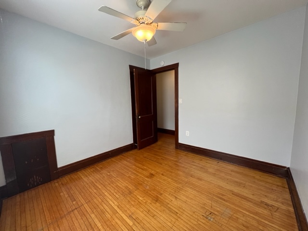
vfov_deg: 89.9
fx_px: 116
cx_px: 154
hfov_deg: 106.2
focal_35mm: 13
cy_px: 116
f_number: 1.8
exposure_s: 1/120
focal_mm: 1.57
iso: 100
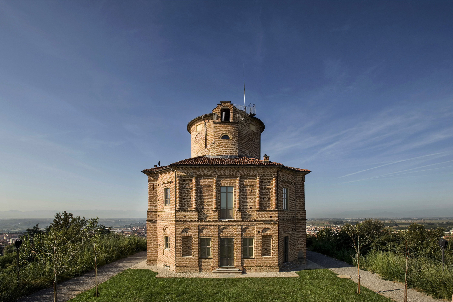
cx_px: 226
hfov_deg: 93.3
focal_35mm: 17
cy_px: 151
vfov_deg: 70.4
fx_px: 214
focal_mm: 17
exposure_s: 1/640
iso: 200
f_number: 7.1
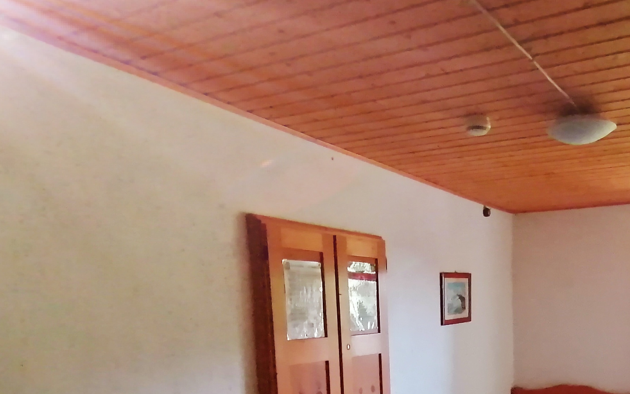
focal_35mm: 33
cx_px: 491
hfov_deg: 54.7
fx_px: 567
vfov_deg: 35.0
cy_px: 388
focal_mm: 2.7
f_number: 2.4
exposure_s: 1/33.3
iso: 320
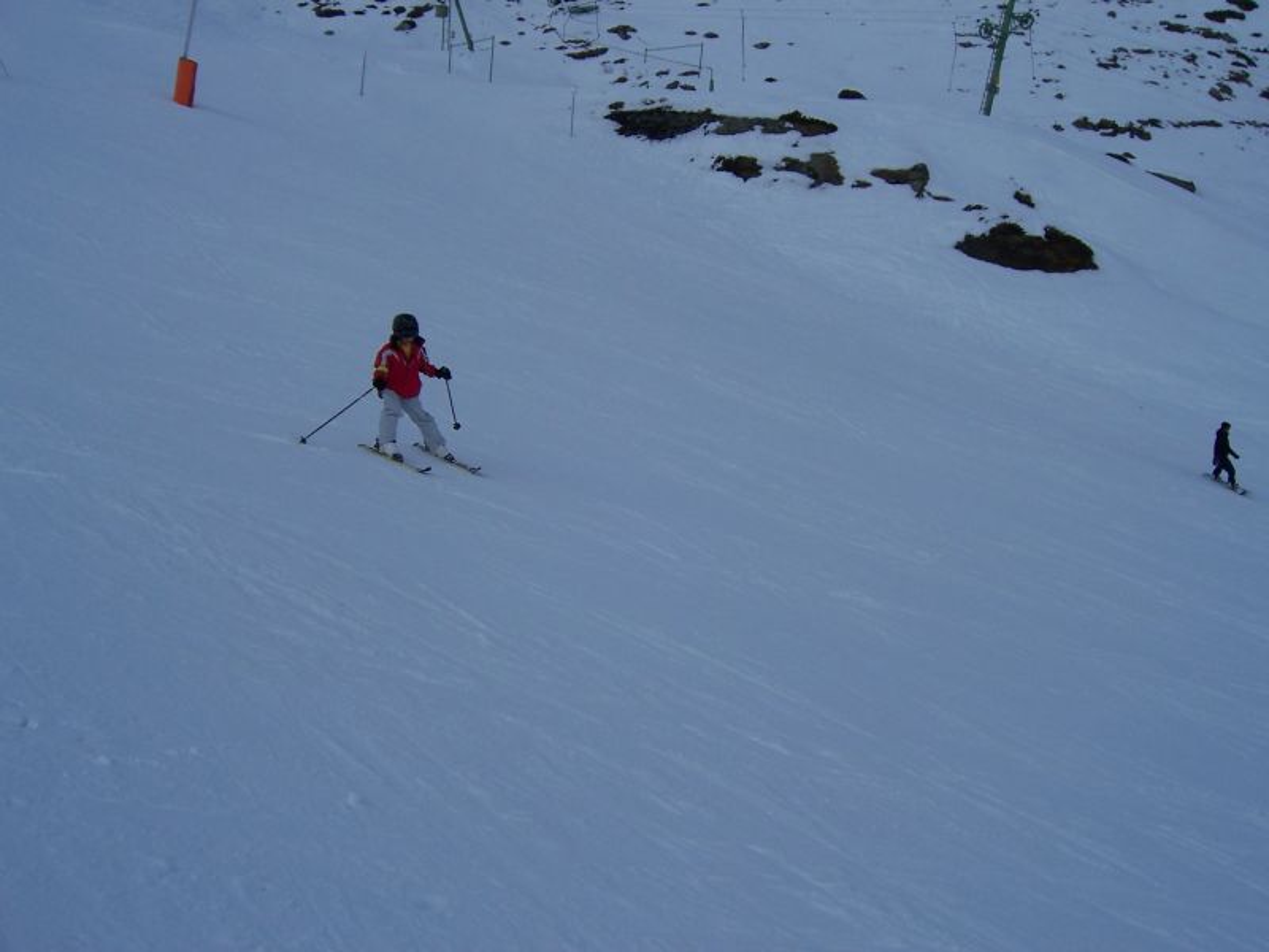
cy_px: 476
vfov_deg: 39.7
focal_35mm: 36
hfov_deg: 51.4
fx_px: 1320
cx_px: 634
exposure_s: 1/800
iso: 80
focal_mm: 6.2
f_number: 4.5
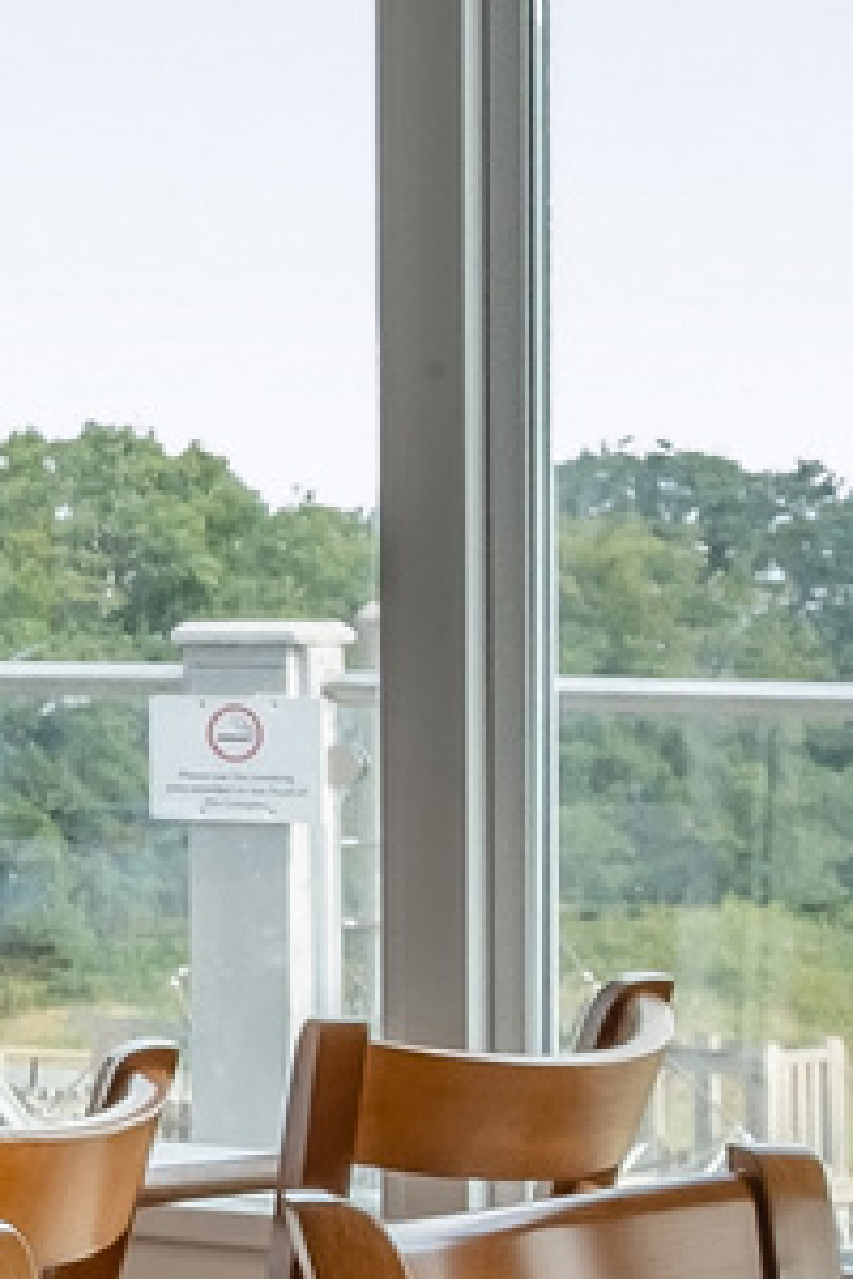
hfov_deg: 7.6
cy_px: 605
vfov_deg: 14.6
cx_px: -2218
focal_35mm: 141
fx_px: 5011
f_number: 8
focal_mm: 14.5
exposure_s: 1/1100
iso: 640
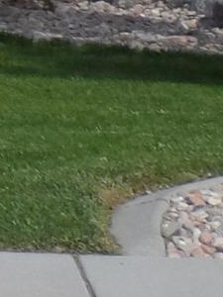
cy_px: -348
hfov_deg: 4.4
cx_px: -922
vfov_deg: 6.7
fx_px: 2439
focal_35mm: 284
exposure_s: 1/500
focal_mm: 5.3
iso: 80
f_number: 4.8
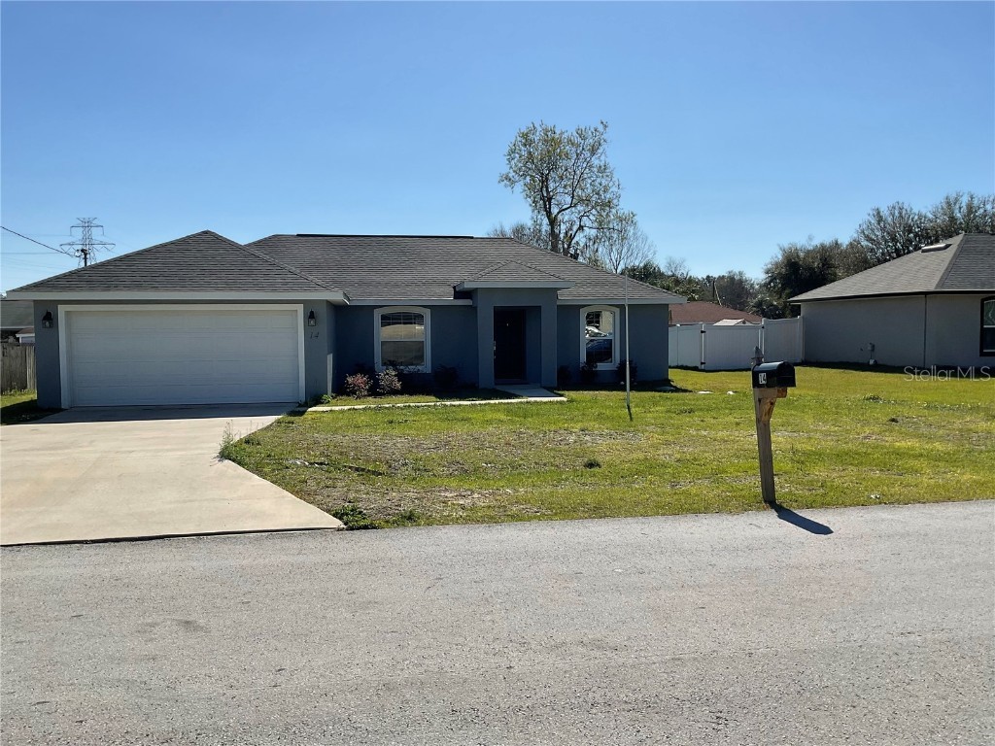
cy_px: 373
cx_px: 498
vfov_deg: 48.2
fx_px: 834
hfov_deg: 61.7
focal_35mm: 29
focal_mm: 3
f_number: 1.8
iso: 20
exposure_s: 1/3788
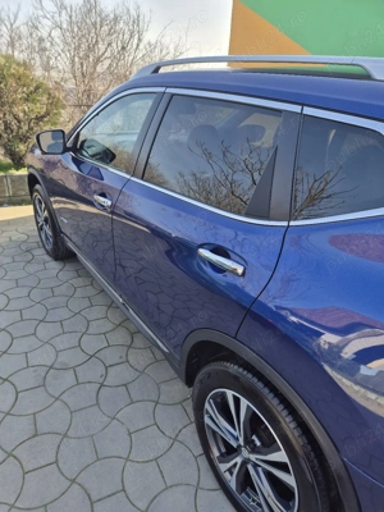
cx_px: 192
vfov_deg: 73.9
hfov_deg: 58.9
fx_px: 340
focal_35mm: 23
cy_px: 256
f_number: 1.8
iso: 25
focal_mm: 5.4
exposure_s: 1/667
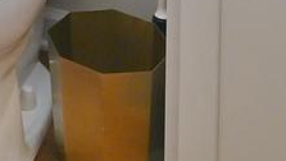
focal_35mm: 108
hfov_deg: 18.4
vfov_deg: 8.5
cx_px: -91
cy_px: -387
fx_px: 820
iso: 250
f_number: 4
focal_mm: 16
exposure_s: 1/50
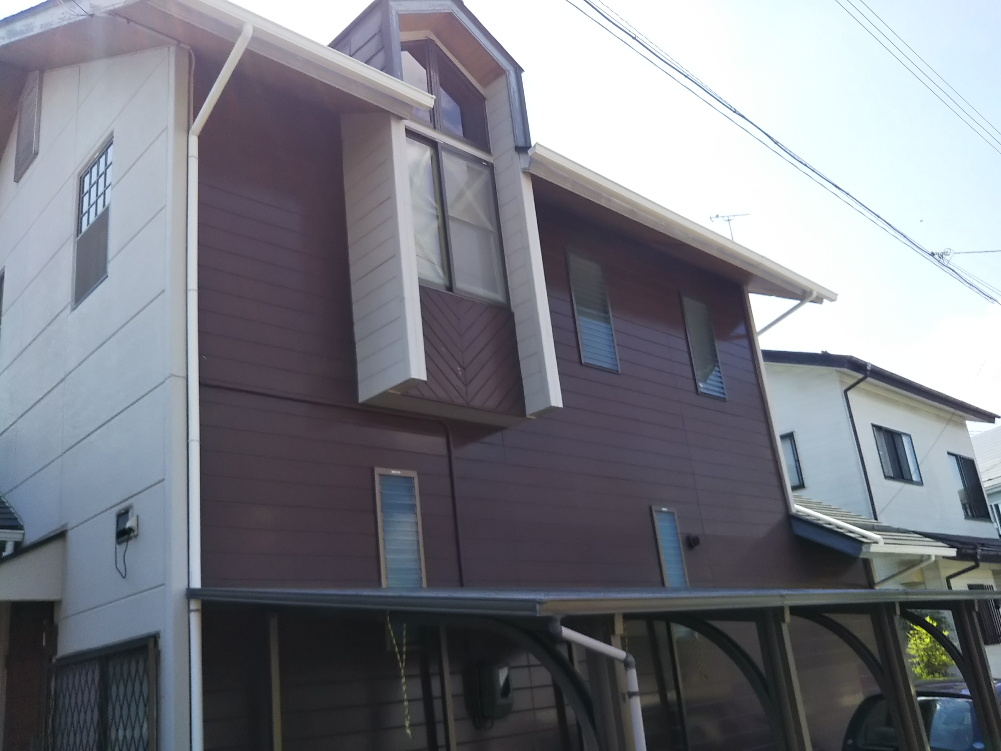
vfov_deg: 46.8
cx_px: 500
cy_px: 376
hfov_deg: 60.0
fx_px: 868
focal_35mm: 30
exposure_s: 1/479
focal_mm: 4
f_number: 2.2
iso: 20
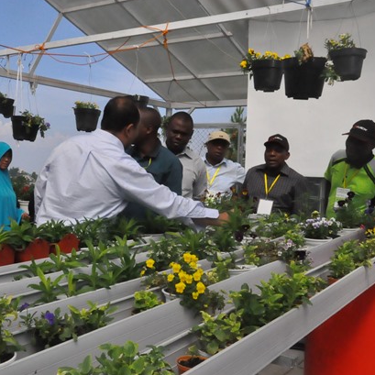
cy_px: 188
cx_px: 104
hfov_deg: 38.4
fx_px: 527
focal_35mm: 43
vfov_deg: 39.2
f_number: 22
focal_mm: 22
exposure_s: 1/2000
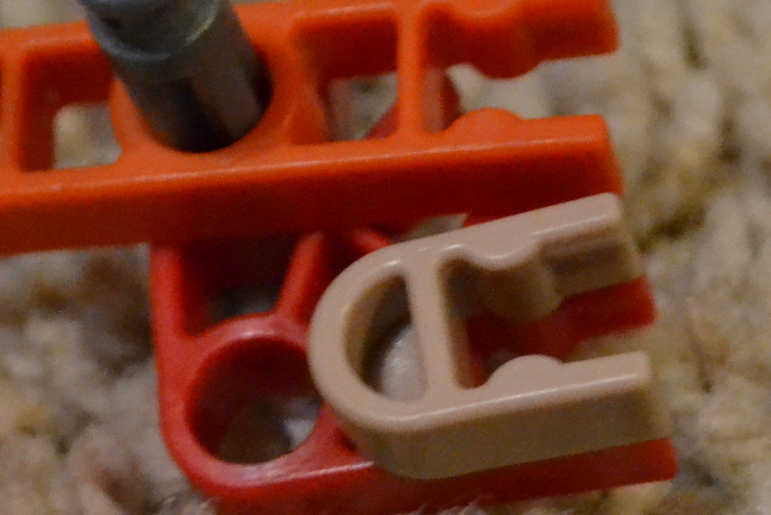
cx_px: 308
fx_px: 3406
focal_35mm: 159
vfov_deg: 8.6
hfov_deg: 12.9
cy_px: 271
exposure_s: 1/40
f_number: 4.2
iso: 3200
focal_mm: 26
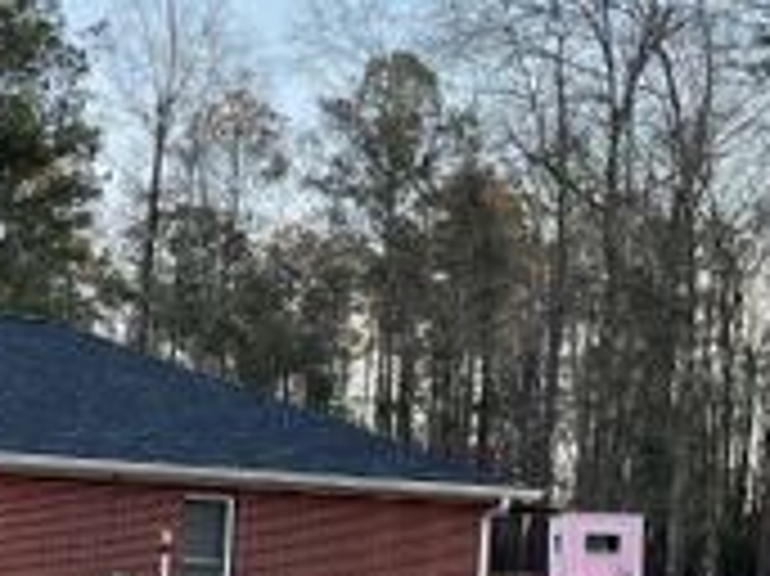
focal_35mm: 73
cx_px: -178
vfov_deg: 19.5
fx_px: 1623
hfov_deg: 24.0
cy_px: 578
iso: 16
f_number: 1.8
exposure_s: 1/107
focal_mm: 3
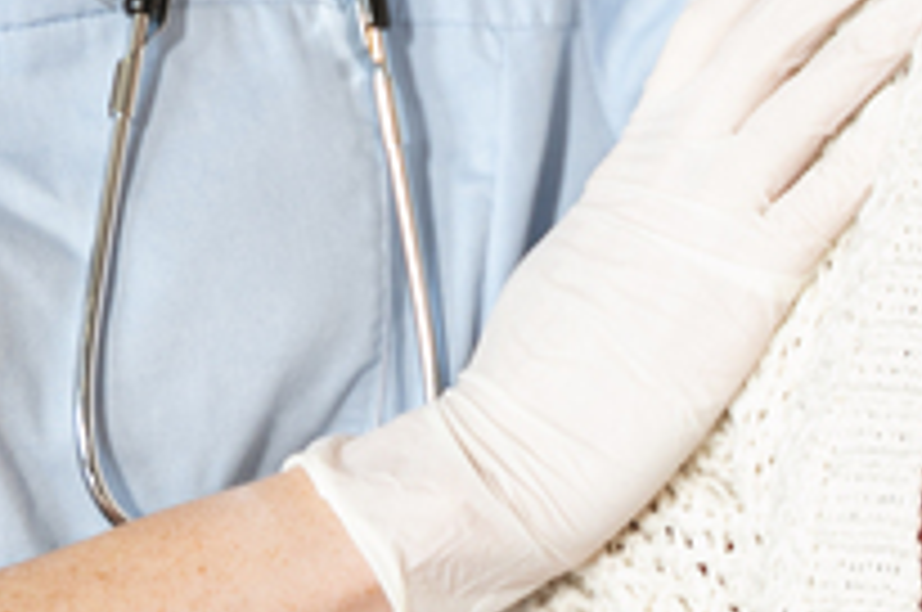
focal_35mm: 193
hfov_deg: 10.6
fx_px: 4935
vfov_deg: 7.0
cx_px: 720
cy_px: -369
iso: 200
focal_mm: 47
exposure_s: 1/80
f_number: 2.8
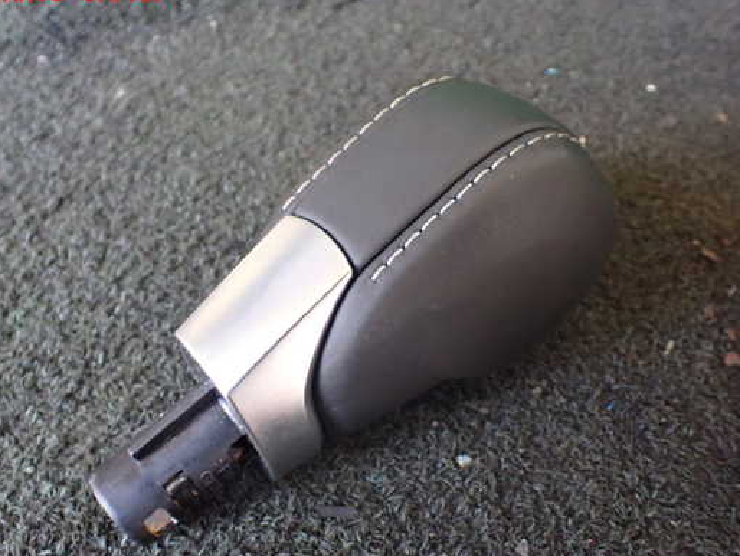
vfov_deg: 40.7
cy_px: 298
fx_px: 749
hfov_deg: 52.5
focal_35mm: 35
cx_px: 331
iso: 800
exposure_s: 1/80
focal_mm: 5.4
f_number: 2.3
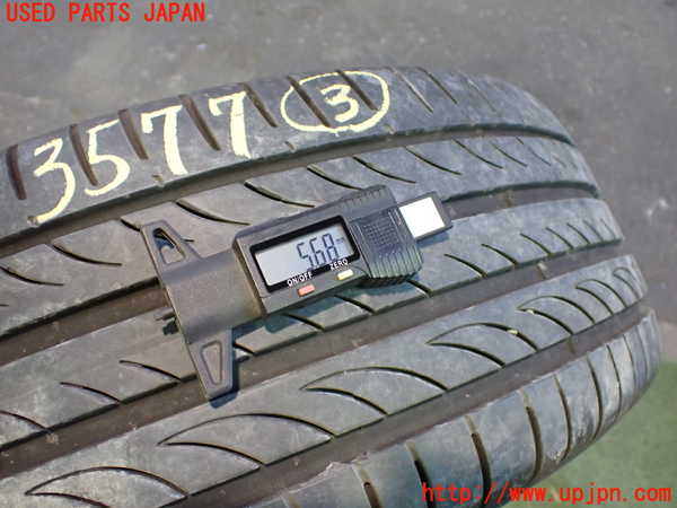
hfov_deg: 60.0
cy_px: 254
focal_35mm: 30
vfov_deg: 46.8
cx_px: 338
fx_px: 587
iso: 800
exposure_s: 1/50
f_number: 2.3
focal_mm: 5.4
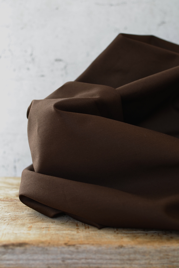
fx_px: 392
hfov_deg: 25.8
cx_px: 90
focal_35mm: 52
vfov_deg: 37.9
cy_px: 134
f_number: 3.5
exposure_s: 1/50
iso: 100
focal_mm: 35
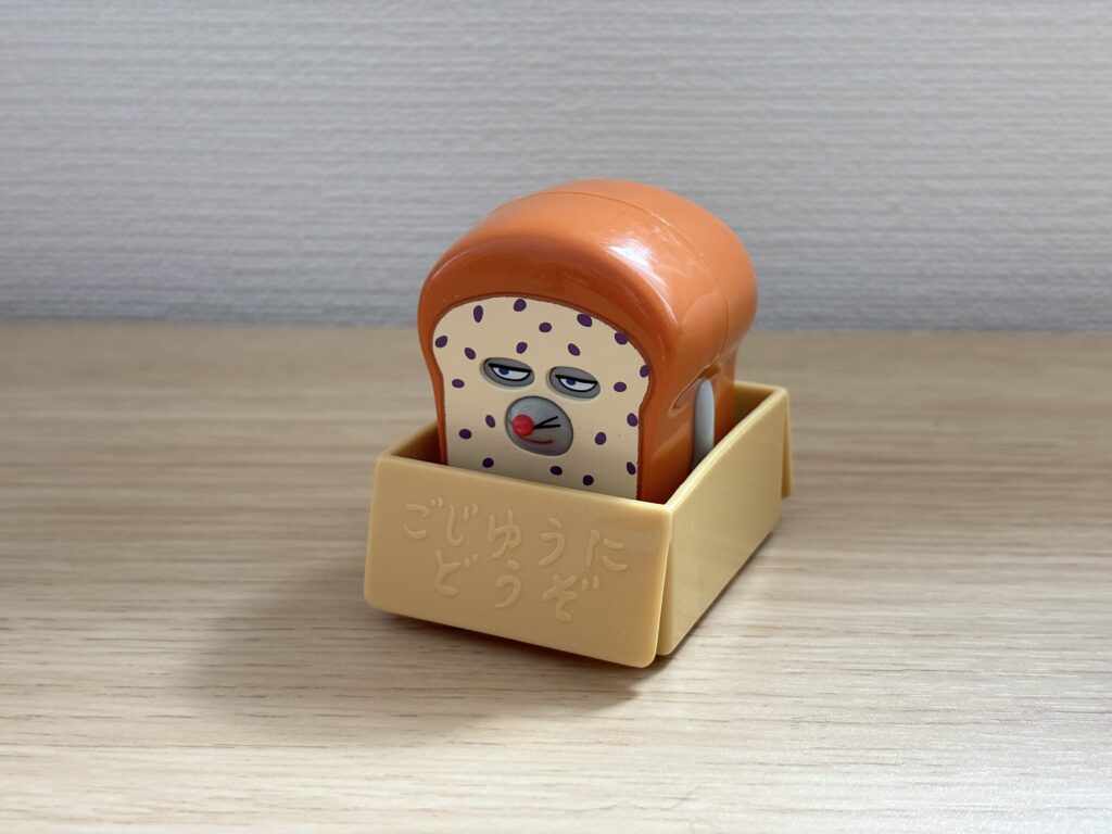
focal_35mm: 52
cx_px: 556
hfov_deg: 36.8
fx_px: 1670
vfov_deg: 28.0
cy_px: 417
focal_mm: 5.96
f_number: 1.6
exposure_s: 1/40
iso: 160
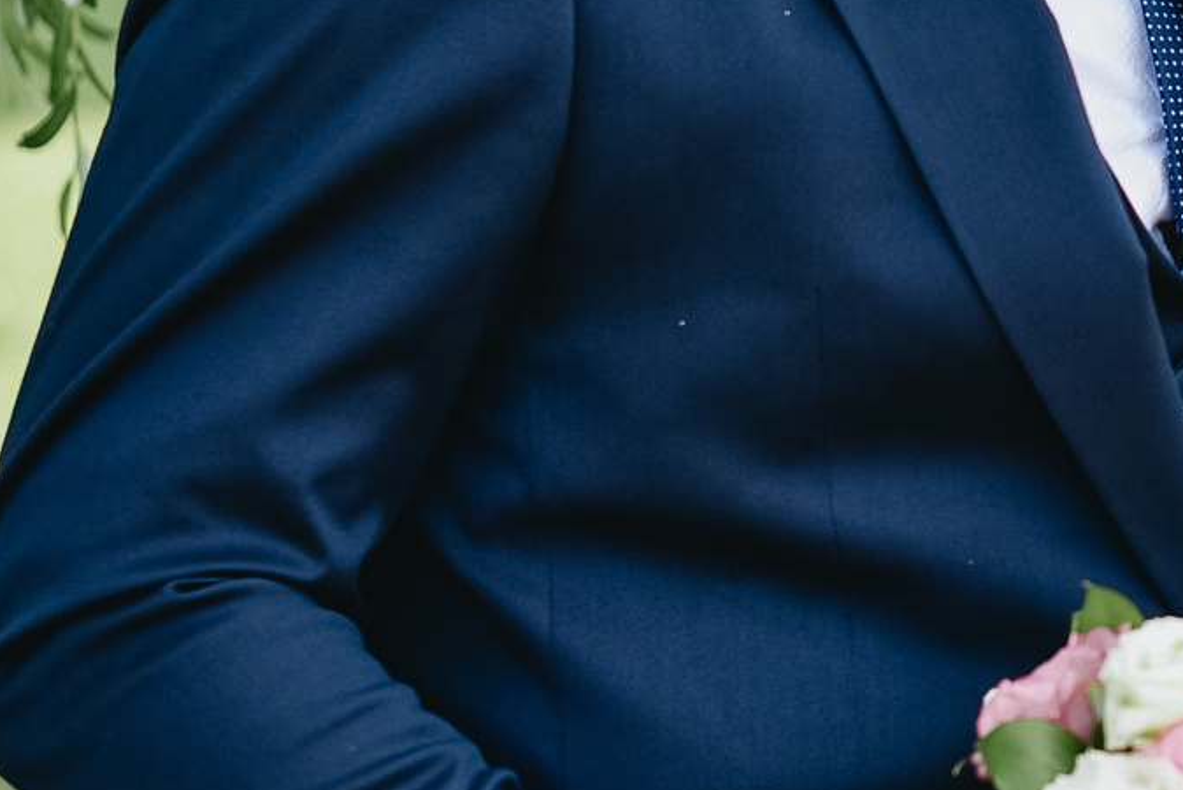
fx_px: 6246
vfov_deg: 7.2
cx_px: 1539
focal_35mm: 190
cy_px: 140
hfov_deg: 10.6
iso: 125
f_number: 2.8
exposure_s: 1/800
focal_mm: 50
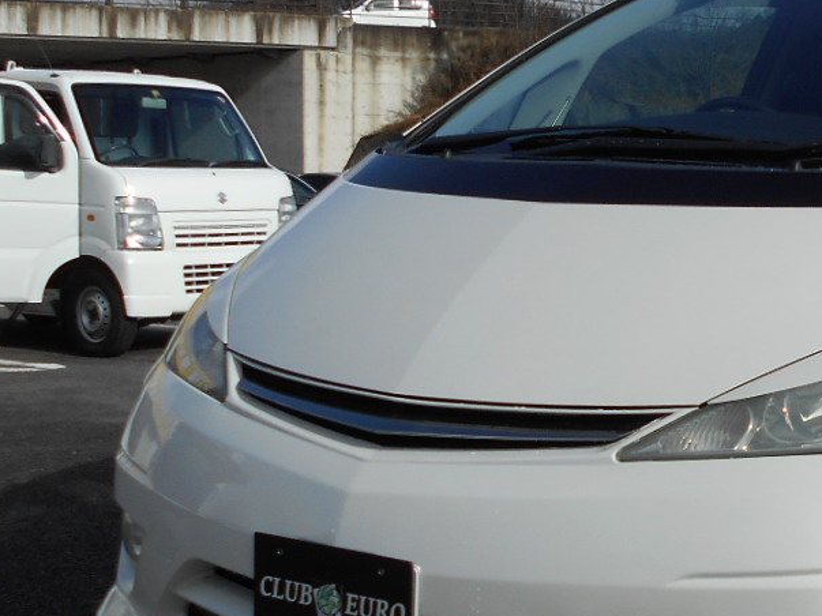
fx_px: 1638
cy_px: 375
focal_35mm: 69
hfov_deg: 27.2
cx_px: 729
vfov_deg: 21.3
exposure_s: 1/1600
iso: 80
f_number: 3.2
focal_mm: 4.6
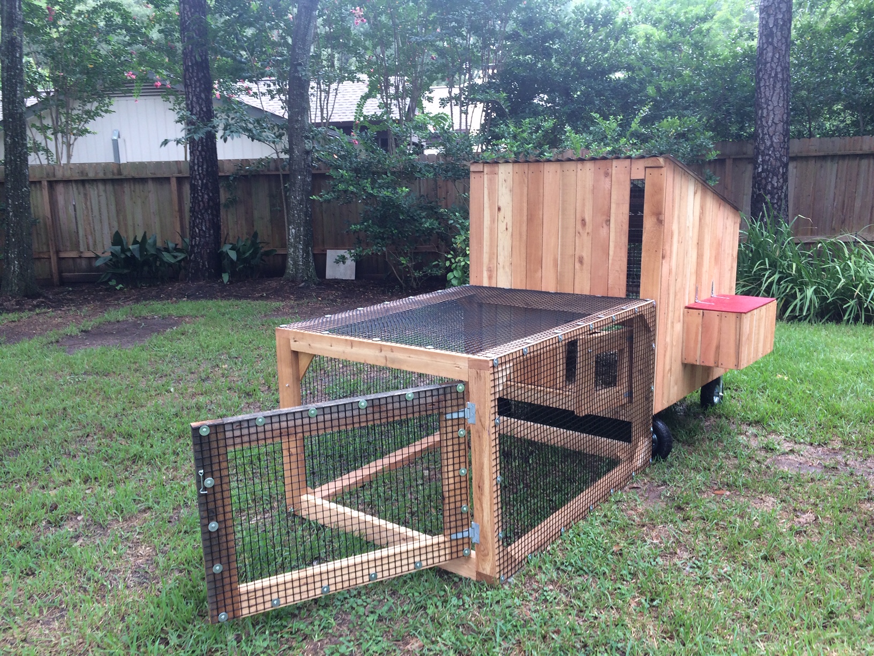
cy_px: 328
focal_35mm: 29
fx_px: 732
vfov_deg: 48.2
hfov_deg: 61.7
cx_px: 437
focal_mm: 4.15
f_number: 2.2
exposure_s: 1/120
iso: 50
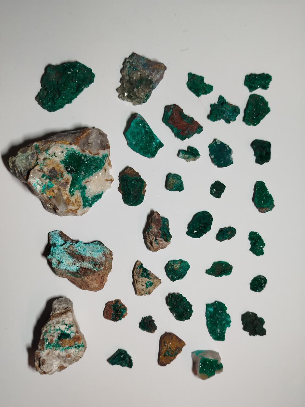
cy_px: 204
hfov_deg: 43.0
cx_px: 152
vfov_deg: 55.3
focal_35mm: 33
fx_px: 388
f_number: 1.7
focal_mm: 5.31
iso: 64
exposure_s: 1/100
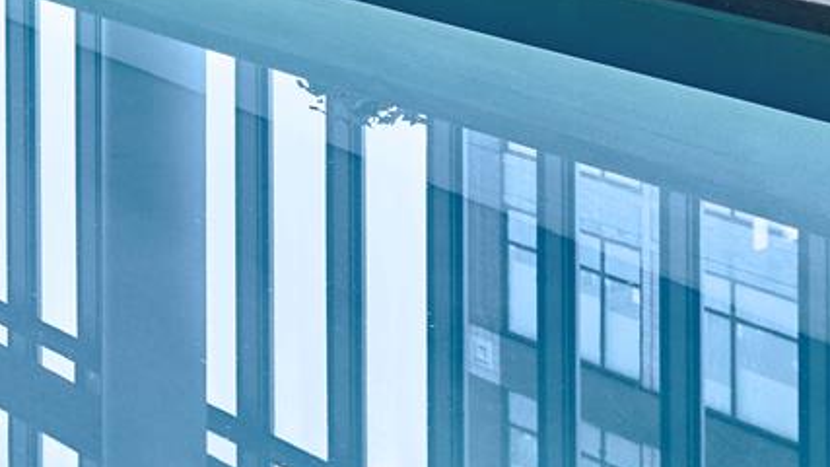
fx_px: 2486
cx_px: -189
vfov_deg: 9.8
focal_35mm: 113
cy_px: -539
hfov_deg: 17.9
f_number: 8
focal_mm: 24
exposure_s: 1/2
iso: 50
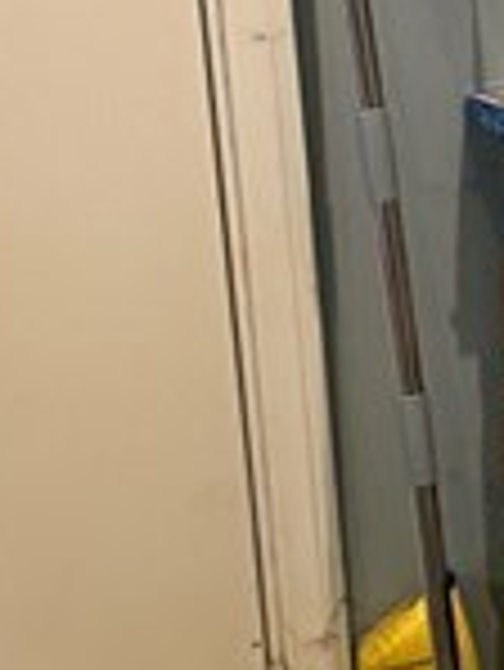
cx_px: 878
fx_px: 3199
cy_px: 198
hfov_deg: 8.7
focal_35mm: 165
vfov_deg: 11.9
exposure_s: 1/60
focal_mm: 6.76
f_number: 1.78
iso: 640
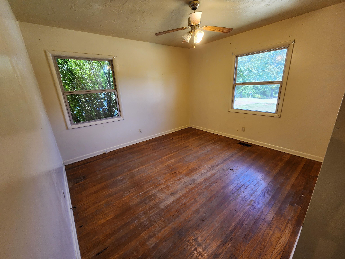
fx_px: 130
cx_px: 172
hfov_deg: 106.2
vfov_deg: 89.9
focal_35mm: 13
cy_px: 130
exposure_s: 1/60
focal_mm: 2.2
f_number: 2.2
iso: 100
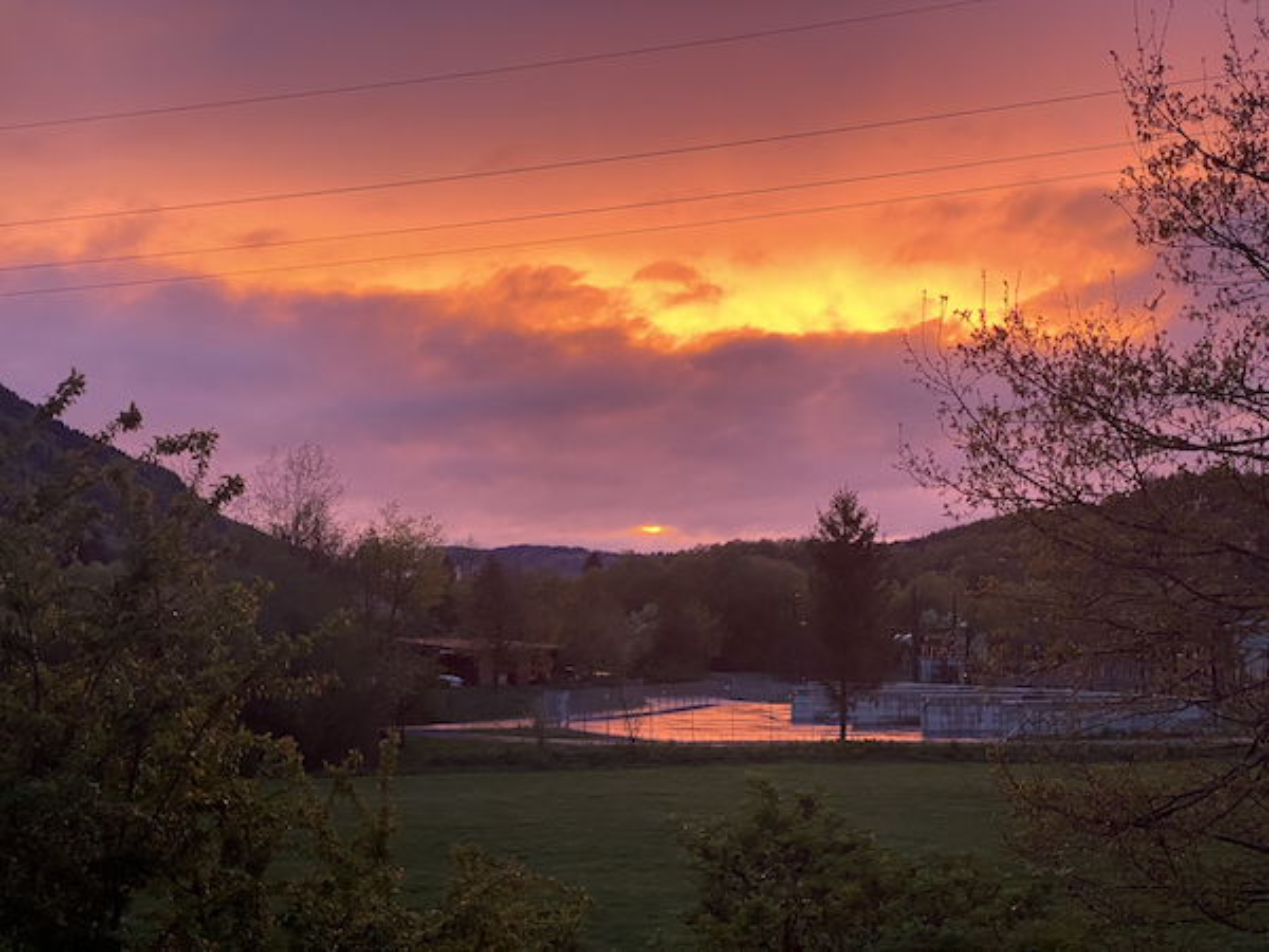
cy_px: 476
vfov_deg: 28.0
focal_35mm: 52
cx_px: 634
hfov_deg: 36.8
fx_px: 1906
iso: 200
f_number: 2
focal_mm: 6
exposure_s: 1/60
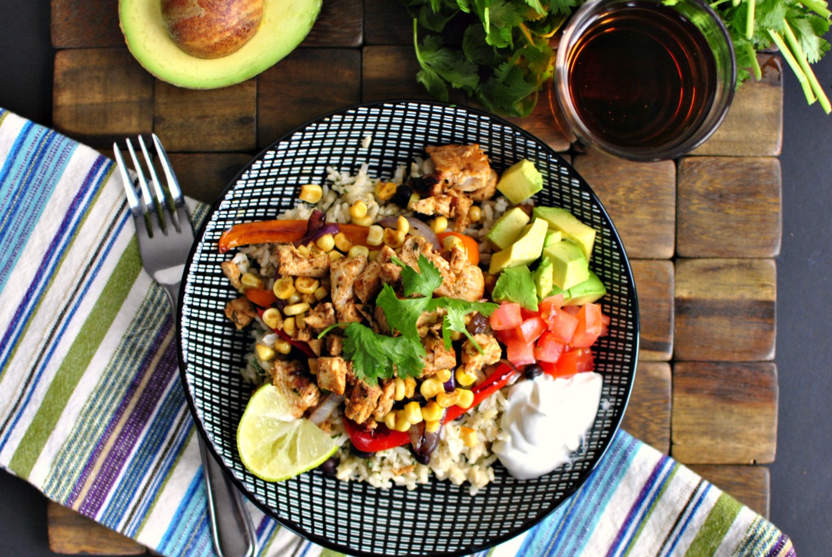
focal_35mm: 52
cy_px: 278
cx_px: 416
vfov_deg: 25.8
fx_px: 1214
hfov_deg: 37.8
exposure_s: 1/100
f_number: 2.2
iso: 250
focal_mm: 35
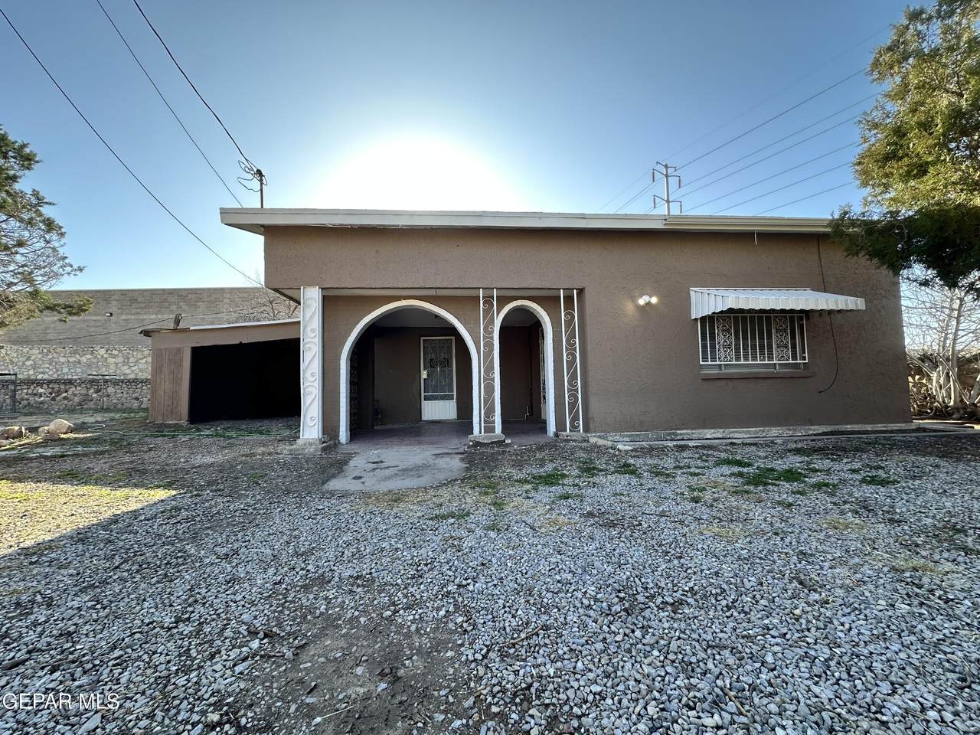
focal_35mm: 14
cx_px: 490
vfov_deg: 85.7
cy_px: 368
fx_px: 396
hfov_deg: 102.1
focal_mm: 2.22
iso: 40
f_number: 2.2
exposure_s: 1/253
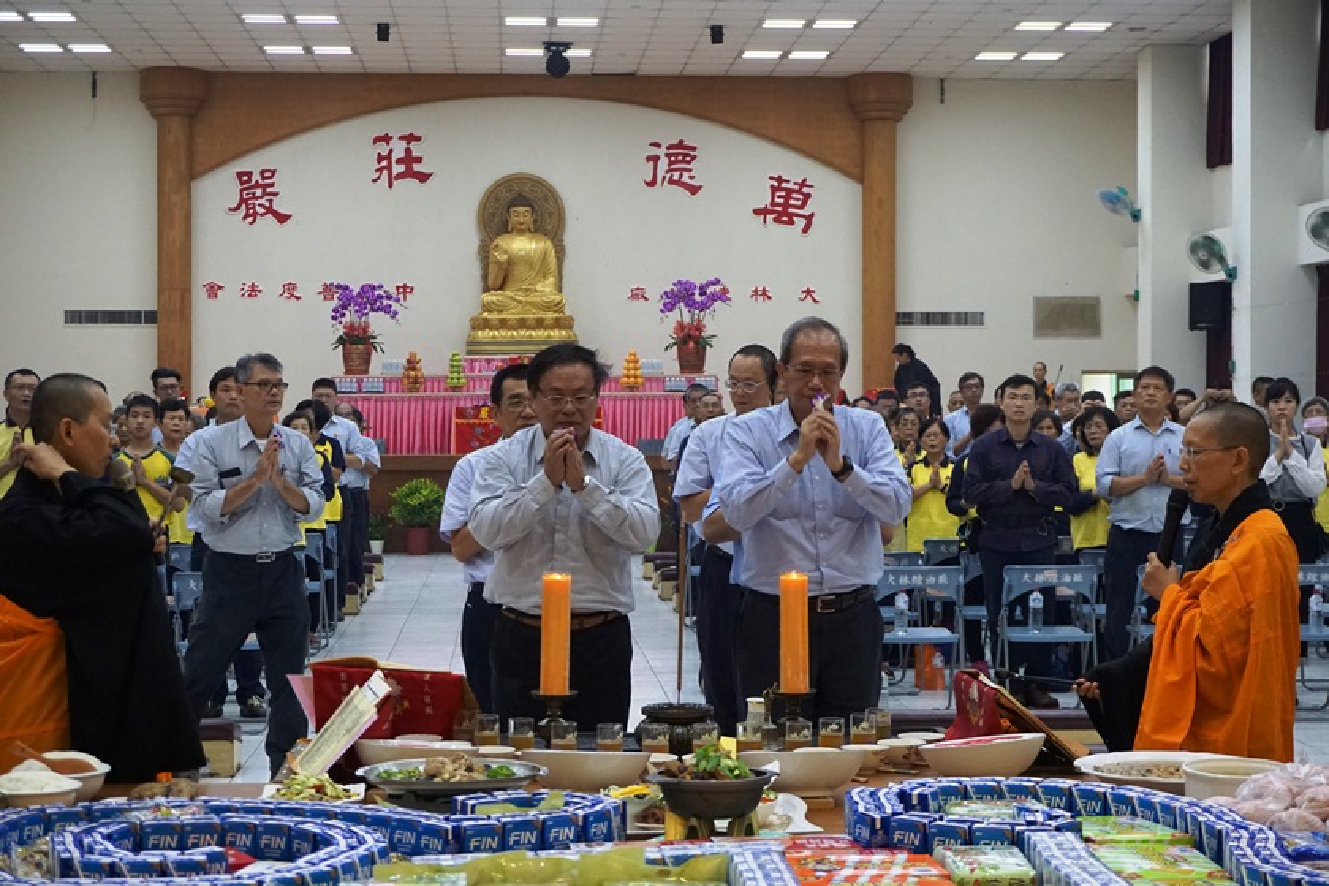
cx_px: 664
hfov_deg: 31.9
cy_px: 443
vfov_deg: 21.6
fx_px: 2326
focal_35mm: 63
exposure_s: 1/160
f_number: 5.6
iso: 2000
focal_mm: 42
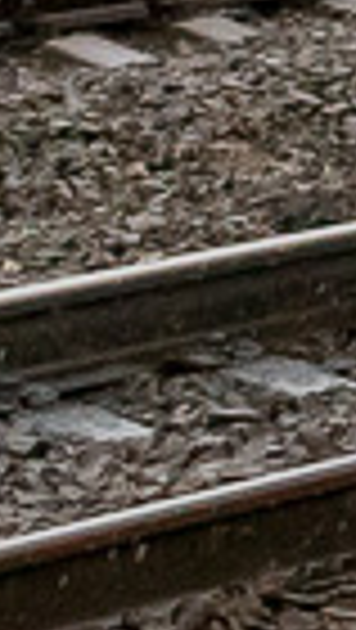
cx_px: 2497
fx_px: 4888
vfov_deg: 6.8
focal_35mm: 292
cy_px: -1080
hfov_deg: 3.4
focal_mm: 20
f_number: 3.8
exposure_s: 1/800
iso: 800
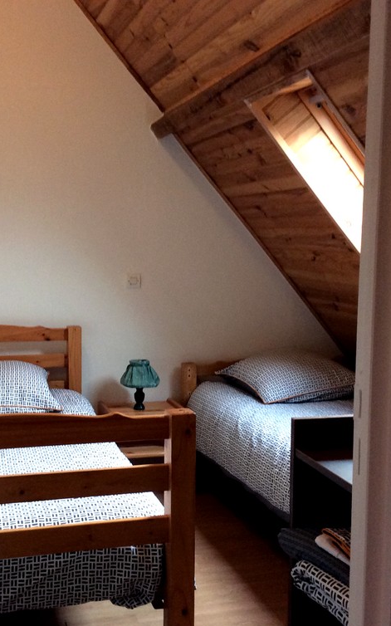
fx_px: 785
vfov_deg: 43.5
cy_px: 317
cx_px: 143
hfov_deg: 27.9
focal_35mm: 46
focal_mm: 3.3
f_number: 2.4
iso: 125
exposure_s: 1/25
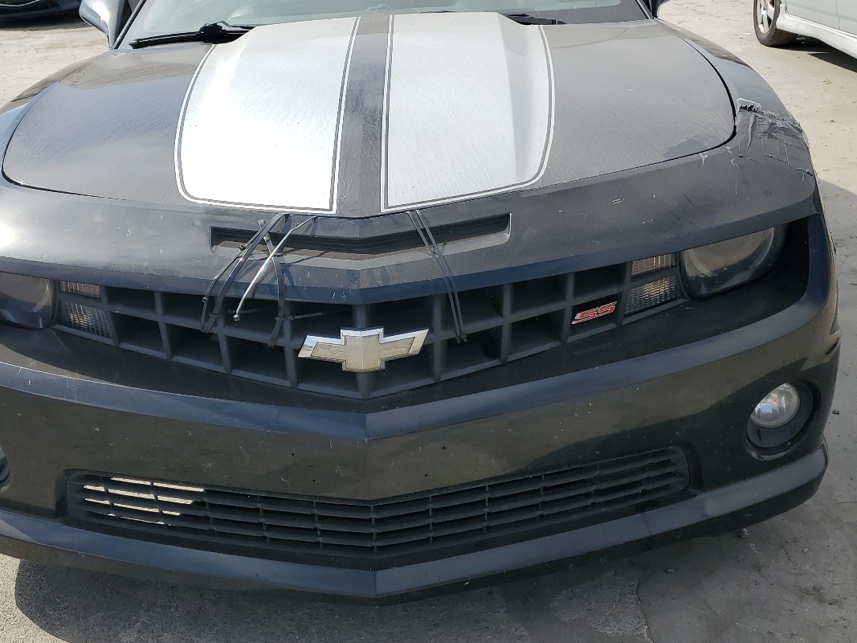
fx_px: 965
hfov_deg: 47.8
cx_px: 385
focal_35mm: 39
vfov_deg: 36.6
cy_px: 250
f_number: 1.5
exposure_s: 1/3333
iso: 50
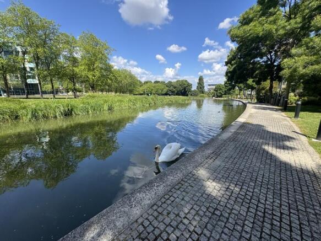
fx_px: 130
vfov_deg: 85.7
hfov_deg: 102.1
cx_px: 160
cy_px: 120
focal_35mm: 14
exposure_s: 1/1198
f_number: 2.2
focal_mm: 2.22
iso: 50
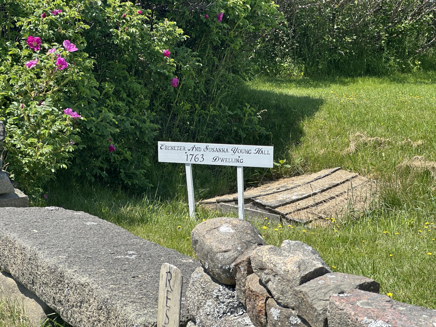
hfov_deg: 25.3
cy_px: 164
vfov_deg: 19.1
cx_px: 218
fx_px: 970
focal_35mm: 77
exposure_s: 1/356
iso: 32
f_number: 2.8
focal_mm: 9
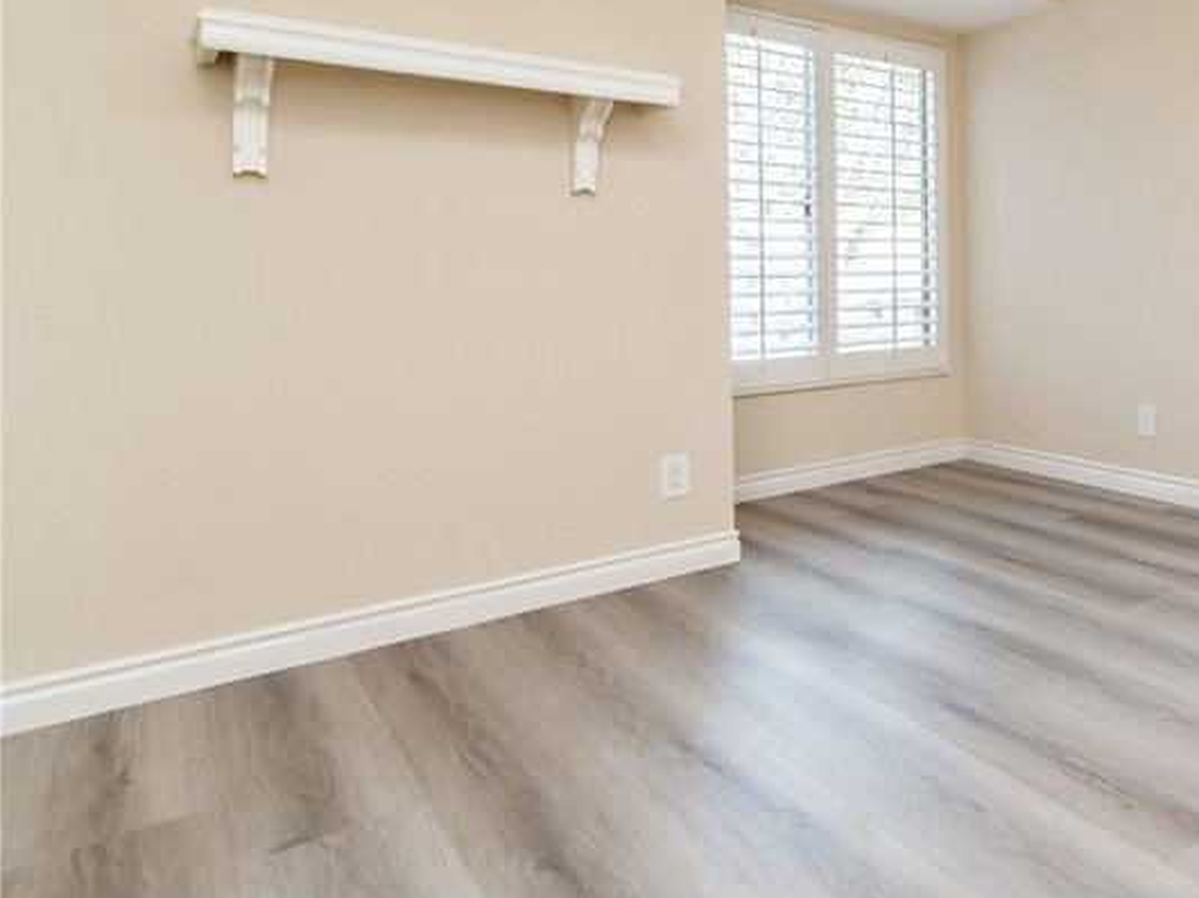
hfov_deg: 54.8
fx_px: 900
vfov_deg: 51.7
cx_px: 1156
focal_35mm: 26
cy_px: 279
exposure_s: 1/60
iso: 200
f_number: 4.5
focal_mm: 14
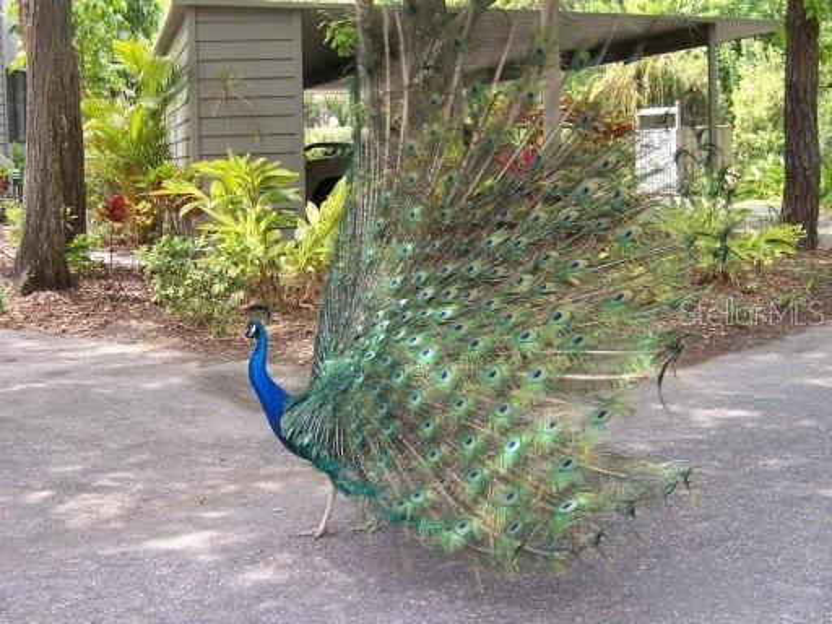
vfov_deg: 27.0
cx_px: 416
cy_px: 312
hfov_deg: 35.5
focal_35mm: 54
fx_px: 1298
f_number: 3.6
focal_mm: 9
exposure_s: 1/90
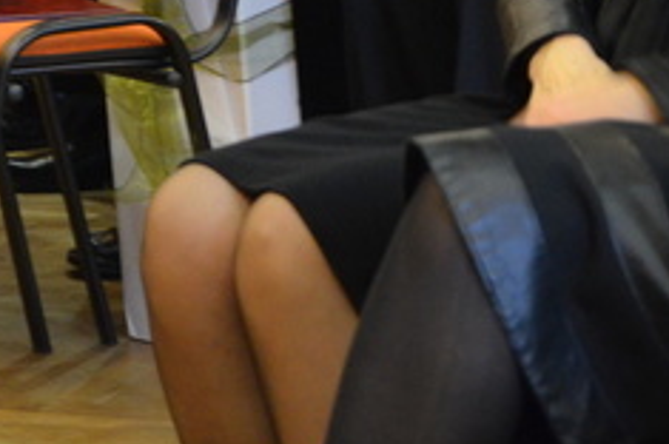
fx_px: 5883
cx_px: -330
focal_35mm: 317
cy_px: -216
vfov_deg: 4.3
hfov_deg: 6.4
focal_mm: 70
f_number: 4
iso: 2000
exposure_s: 1/30
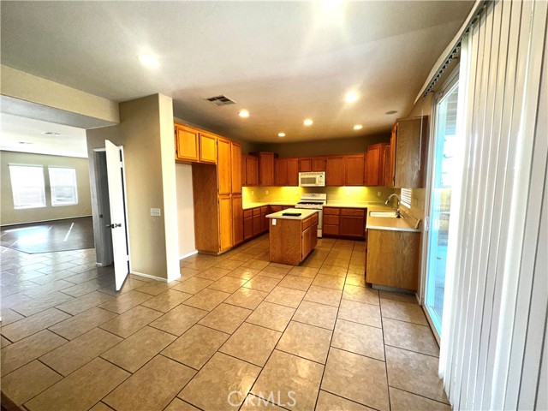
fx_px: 222
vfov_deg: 85.7
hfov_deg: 102.1
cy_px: 206
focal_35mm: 14
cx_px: 274
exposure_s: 1/60
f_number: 2.2
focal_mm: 2.22
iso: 80
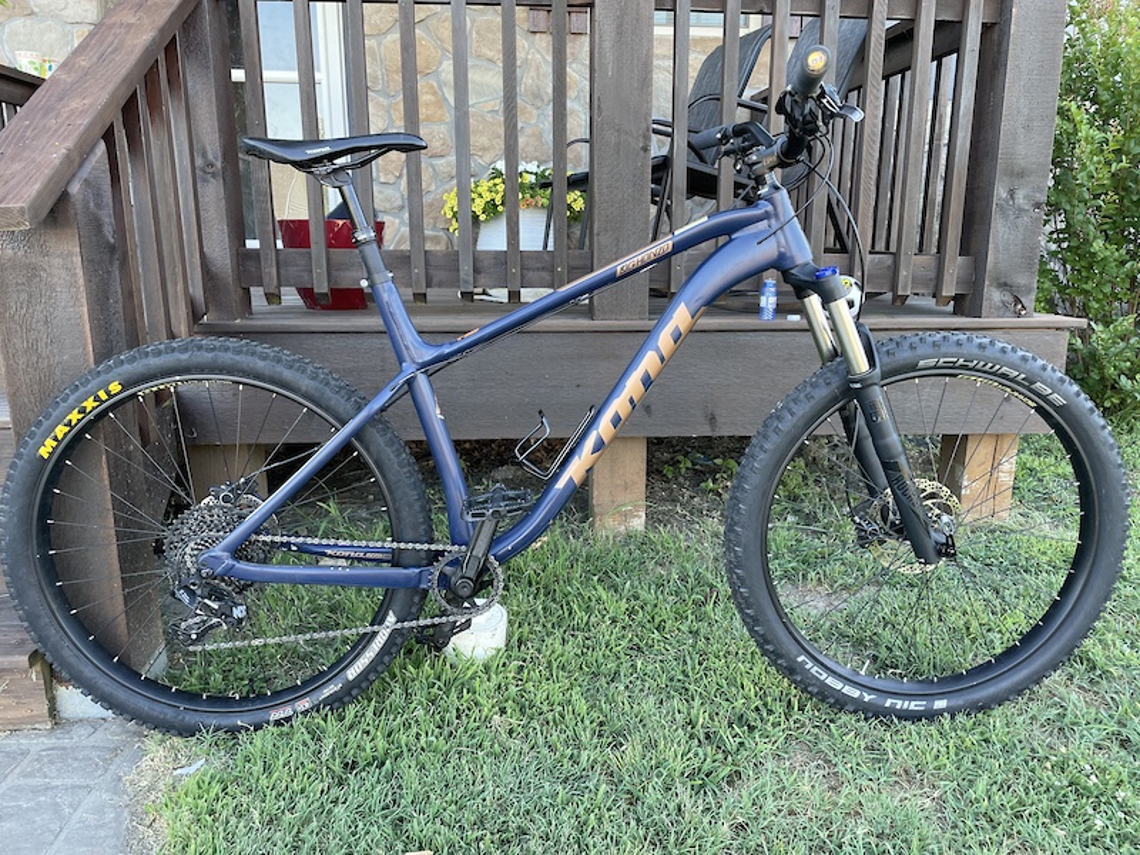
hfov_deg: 67.3
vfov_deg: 53.1
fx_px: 856
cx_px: 570
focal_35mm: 26
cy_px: 428
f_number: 1.6
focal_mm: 4.2
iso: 64
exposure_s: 1/121
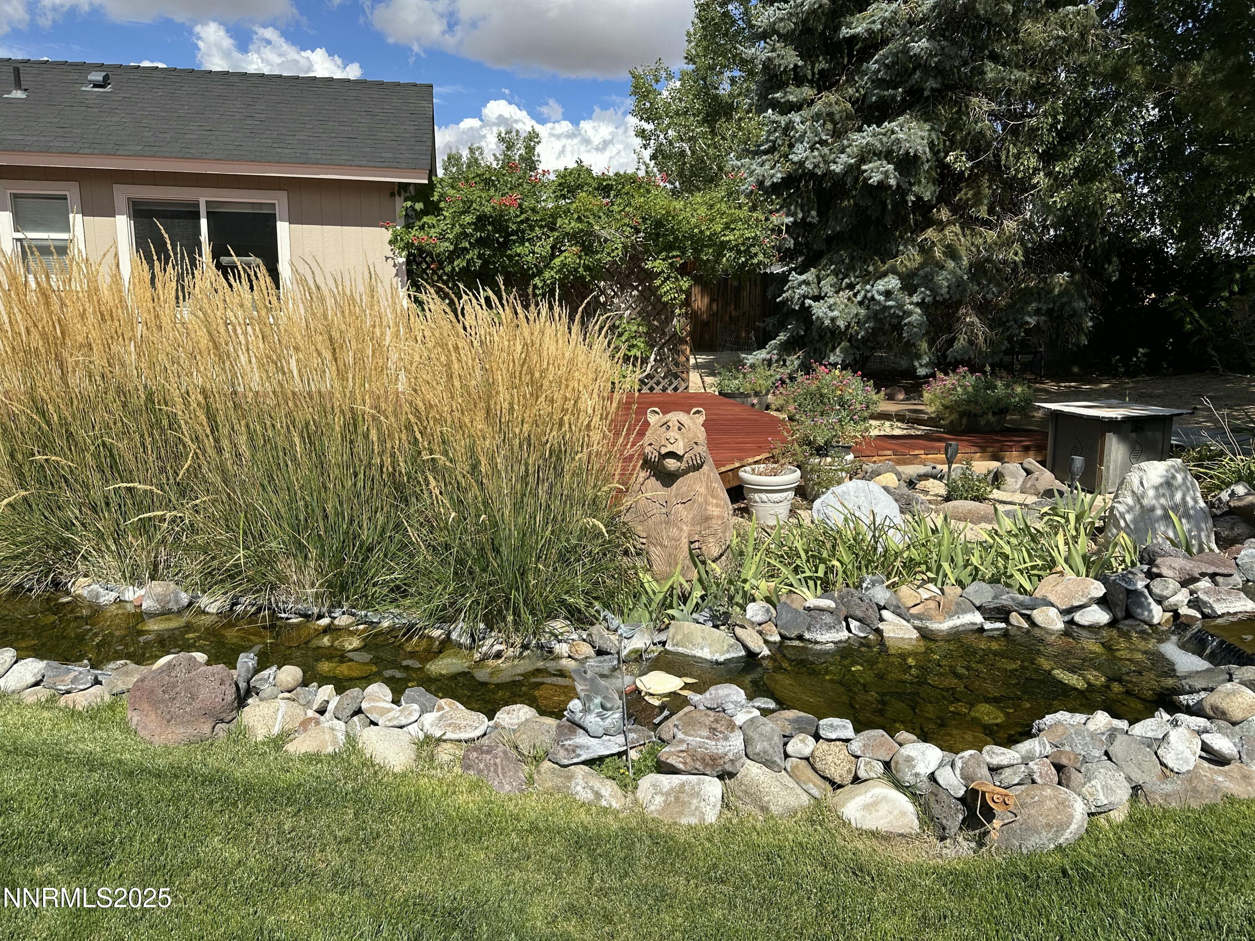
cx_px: 628
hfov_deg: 71.6
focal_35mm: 24
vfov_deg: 56.8
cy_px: 470
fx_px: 870
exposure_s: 1/5000
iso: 80
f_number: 1.78
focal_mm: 6.86
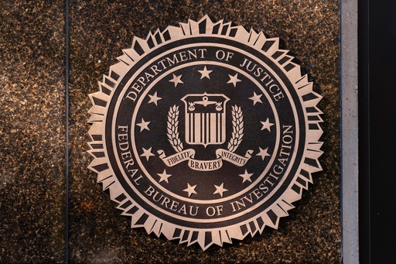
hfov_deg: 10.4
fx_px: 2166
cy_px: 132
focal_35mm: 197
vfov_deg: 7.0
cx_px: 198
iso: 80
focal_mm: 197
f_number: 5
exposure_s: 1/160
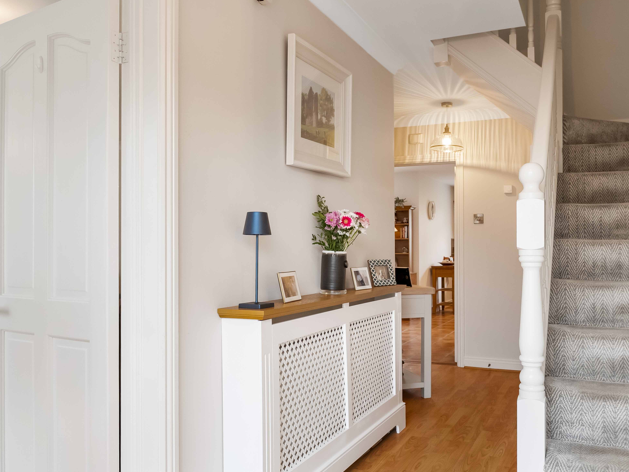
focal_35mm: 30
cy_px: 278
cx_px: 366
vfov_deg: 46.6
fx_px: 545
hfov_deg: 59.6
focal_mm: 20
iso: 640
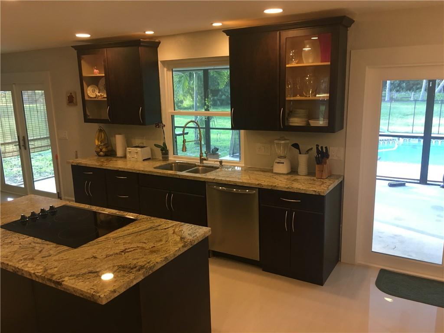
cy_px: 166
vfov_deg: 48.2
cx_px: 222
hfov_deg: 61.7
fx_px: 372
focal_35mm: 29
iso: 100
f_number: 2.2
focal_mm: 4.15
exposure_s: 1/30
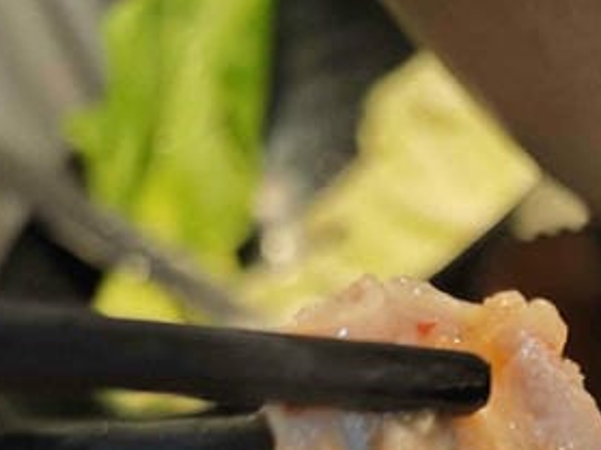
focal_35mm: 99
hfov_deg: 17.7
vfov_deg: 12.8
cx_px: 918
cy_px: 932
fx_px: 1718
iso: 320
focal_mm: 8.72
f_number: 2
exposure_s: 1/60
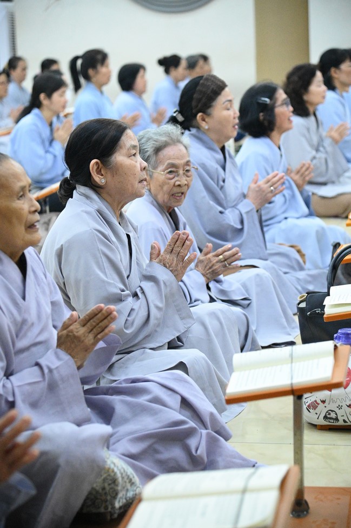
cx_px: 176
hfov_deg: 14.8
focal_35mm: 92
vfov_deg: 22.2
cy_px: 264
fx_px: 1347
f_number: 4.5
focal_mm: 92
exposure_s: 1/200
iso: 16000
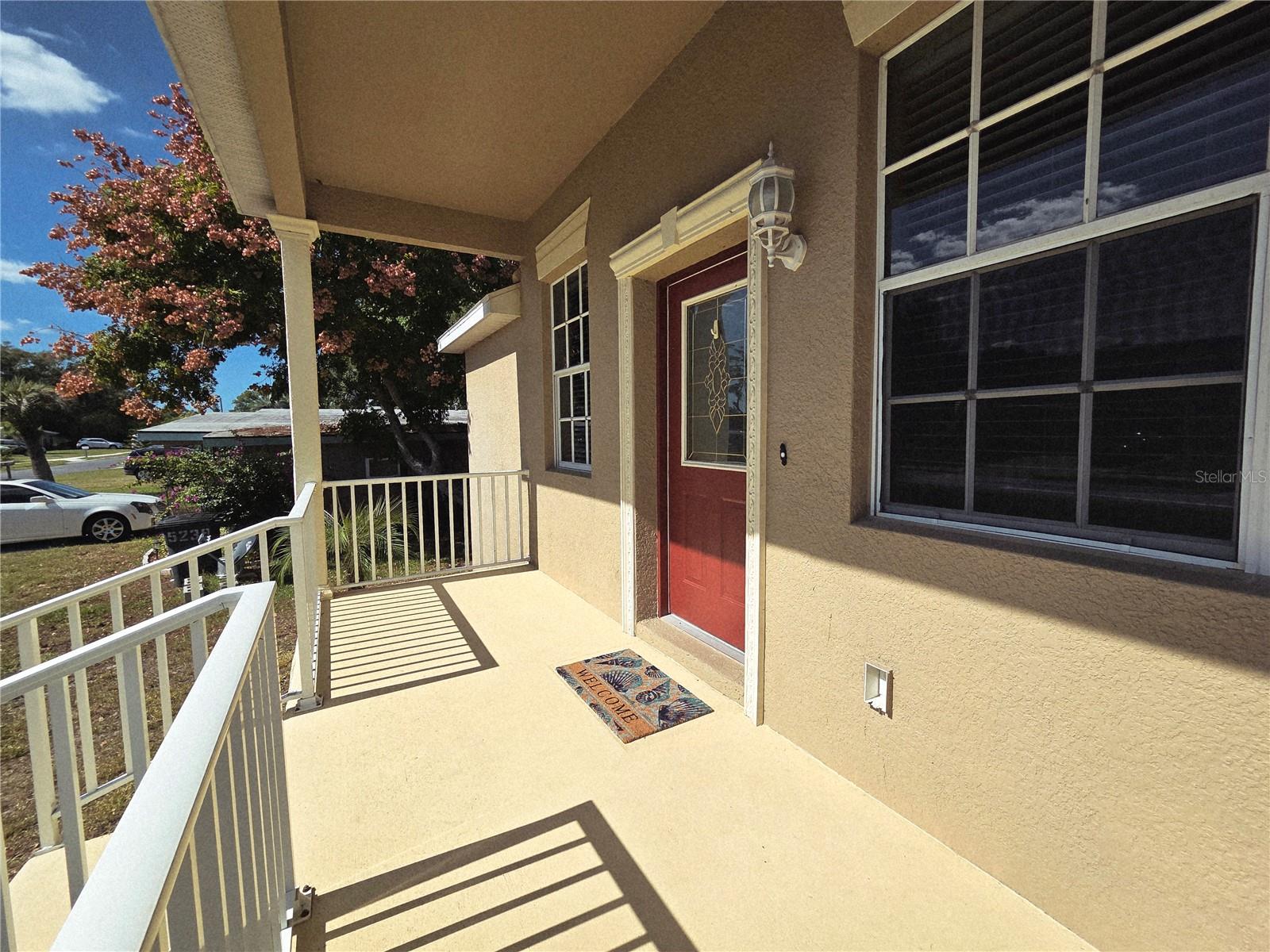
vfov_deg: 89.9
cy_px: 476
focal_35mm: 13
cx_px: 635
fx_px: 477
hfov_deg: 106.2
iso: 50
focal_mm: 2.2
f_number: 2.2
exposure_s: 1/3333
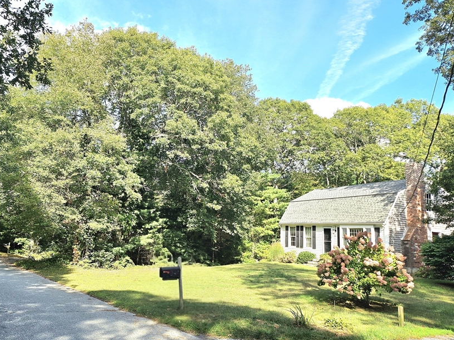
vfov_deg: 46.8
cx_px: 178
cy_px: 164
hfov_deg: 59.4
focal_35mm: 30
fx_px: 393
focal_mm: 5
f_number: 1.8
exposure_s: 1/2500
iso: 50
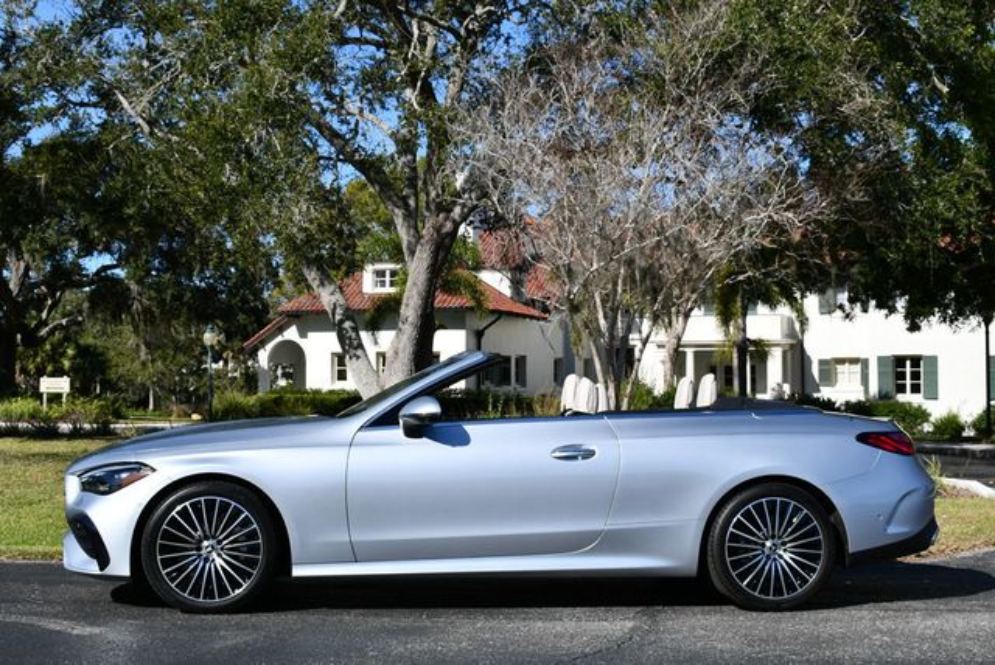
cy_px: 332
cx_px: 498
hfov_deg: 38.2
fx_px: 1438
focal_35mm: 52
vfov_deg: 26.0
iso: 100
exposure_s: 1/320
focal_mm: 26
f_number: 9
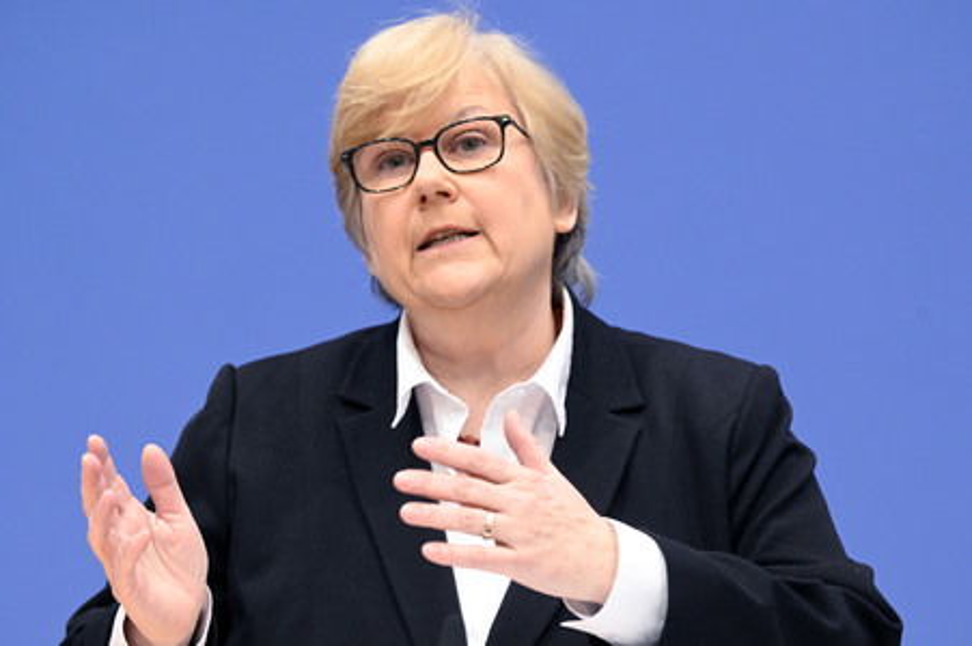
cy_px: 323
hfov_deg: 15.8
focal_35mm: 130
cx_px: 486
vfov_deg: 10.5
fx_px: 3507
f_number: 5
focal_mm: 130
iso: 5000
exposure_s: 1/500
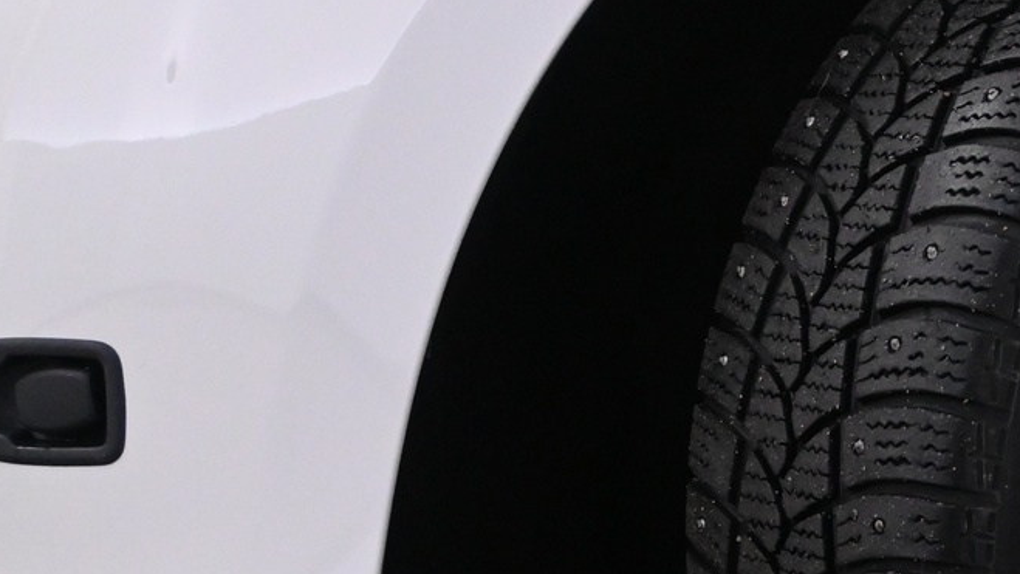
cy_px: 458
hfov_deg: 22.8
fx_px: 2299
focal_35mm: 85
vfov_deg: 14.2
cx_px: 1246
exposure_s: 1/200
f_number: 4
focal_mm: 22
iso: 3200
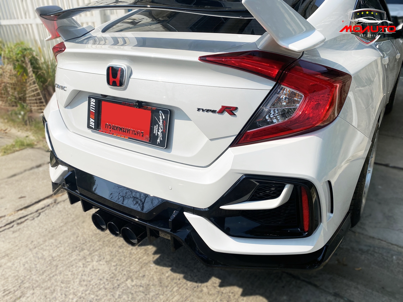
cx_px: 202
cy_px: 151
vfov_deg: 53.1
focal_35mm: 26
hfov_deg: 67.3
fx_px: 303
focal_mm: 4.25
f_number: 1.8
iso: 32
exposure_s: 1/4274
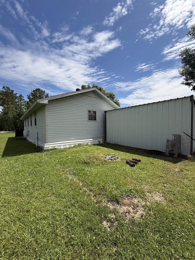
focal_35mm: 14
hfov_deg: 85.7
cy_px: 130
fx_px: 105
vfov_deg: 102.1
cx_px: 98
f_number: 2.2
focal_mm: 2.22
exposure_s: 1/2237
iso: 50
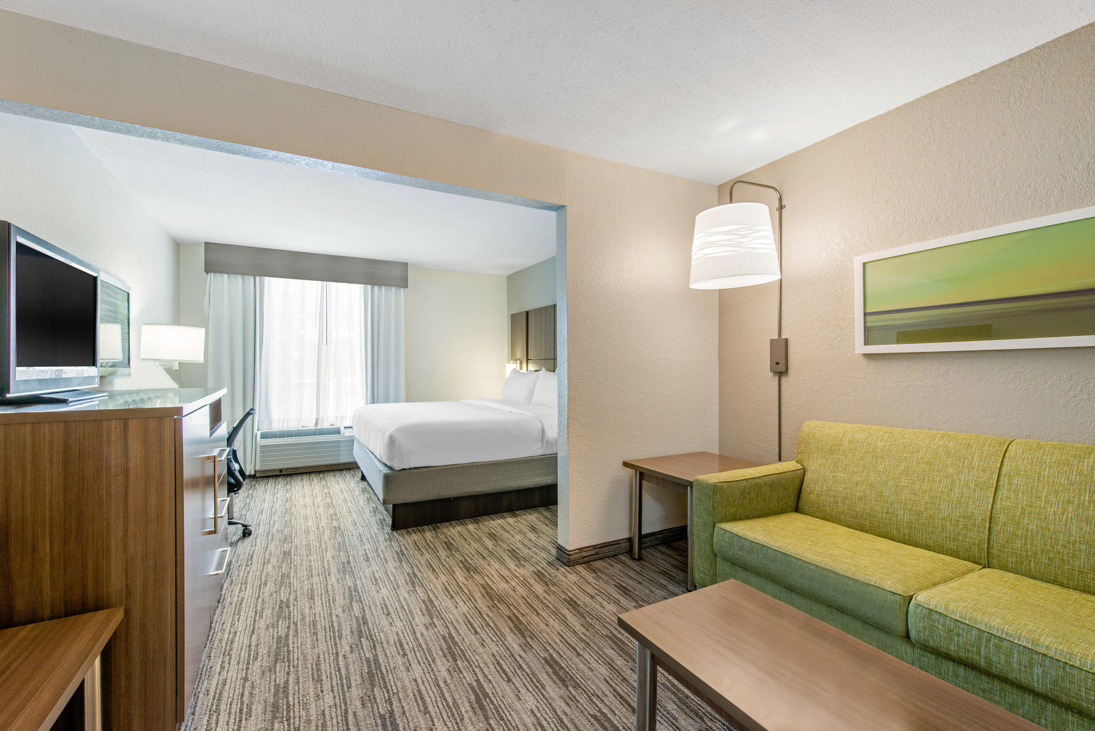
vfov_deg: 77.4
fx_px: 456
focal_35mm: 15
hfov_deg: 100.4
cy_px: 366
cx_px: 548
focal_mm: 15
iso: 400
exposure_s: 1/15
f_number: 11
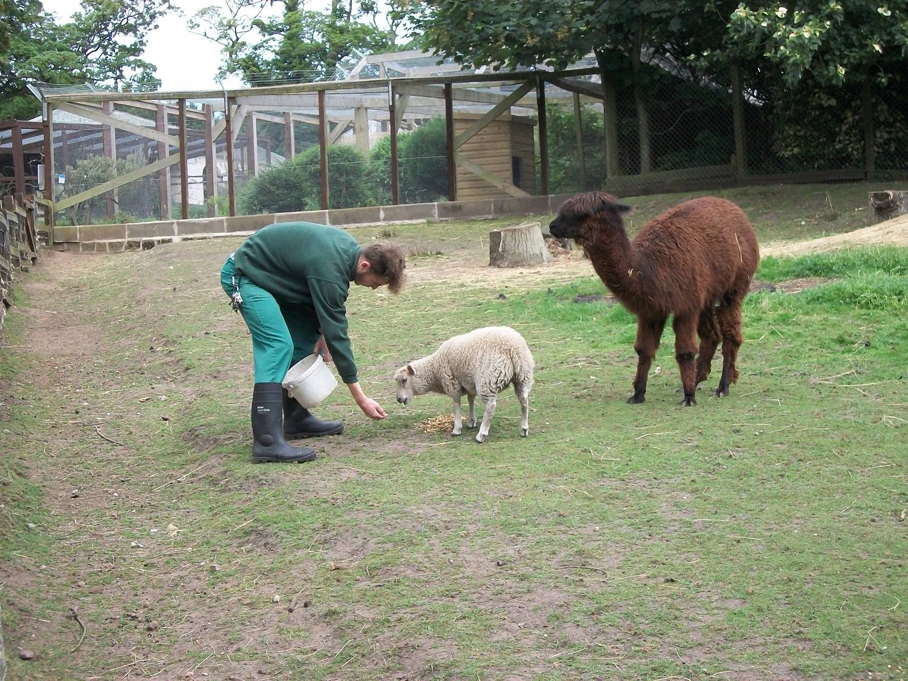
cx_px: 454
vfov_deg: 23.7
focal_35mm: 62
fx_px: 1626
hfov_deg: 31.2
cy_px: 340
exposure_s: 1/500
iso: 220
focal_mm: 11
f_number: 4.1
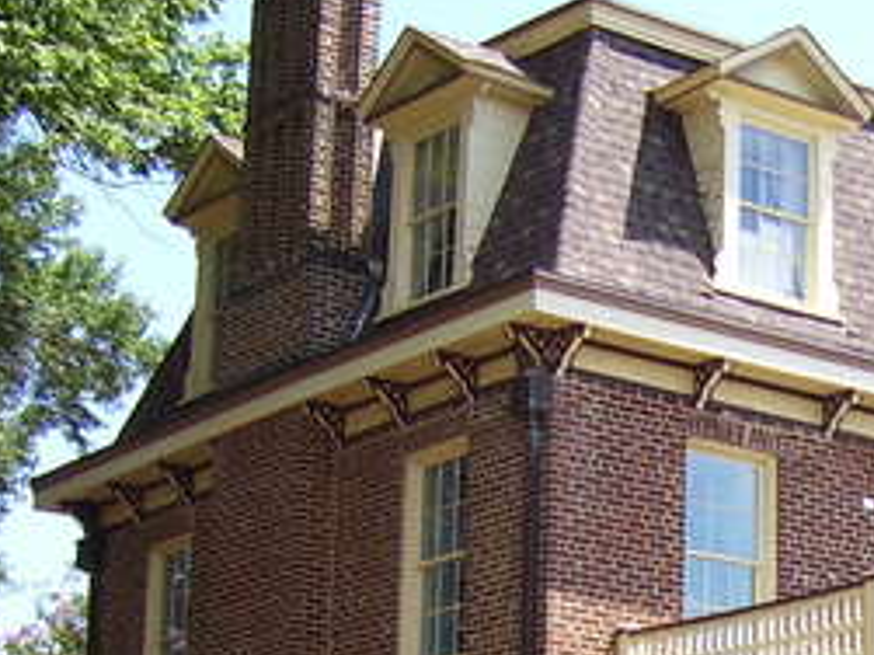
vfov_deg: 13.9
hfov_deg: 18.0
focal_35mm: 104
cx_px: 1031
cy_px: 756
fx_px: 2625
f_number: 2.7
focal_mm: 5.6
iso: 80
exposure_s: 1/500
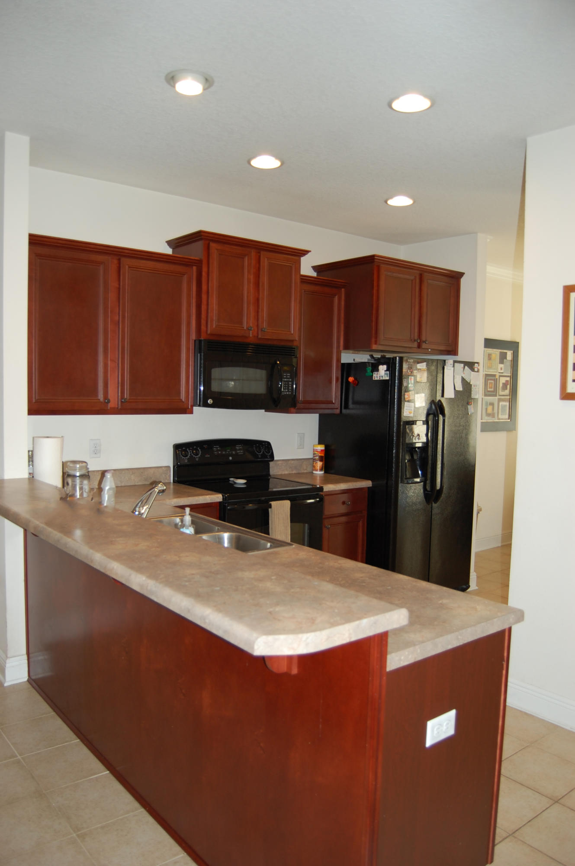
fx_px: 648
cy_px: 433
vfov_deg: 67.4
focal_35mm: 27
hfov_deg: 47.8
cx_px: 288
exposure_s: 1/60
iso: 200
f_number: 3.5
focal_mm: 18
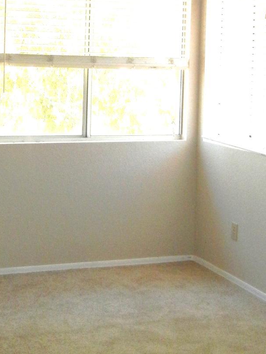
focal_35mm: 74
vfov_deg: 25.9
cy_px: 78
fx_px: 758
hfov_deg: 19.7
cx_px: 56
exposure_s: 1/253
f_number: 3.5
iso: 400
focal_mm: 5.4
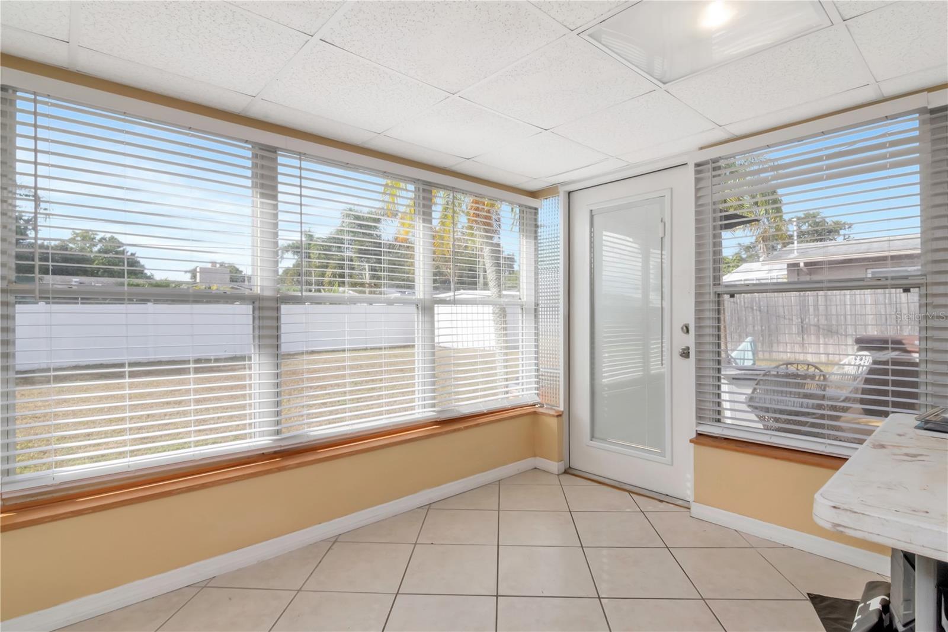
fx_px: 434
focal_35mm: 16
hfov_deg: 95.0
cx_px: 474
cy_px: 316
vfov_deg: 72.0
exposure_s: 1/200
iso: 1000
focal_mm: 11
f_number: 16
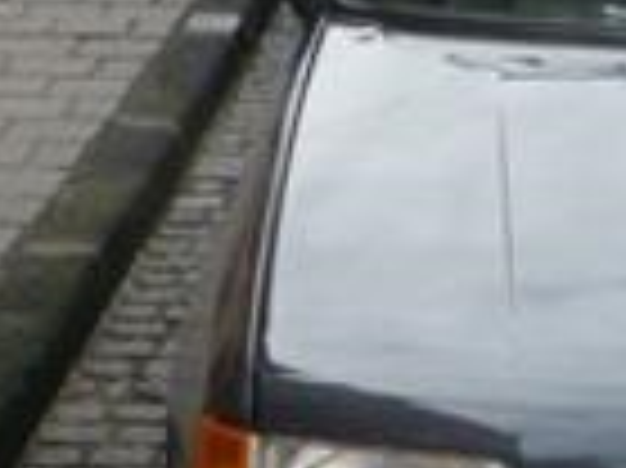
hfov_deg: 13.8
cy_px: 450
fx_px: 2421
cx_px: 959
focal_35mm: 134
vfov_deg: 11.0
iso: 80
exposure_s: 1/250
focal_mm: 5.2
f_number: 3.3
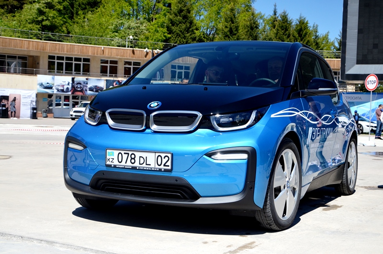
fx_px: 605
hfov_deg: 35.1
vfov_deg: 23.7
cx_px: 192
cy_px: 127
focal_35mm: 57
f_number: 7.1
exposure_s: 1/1600
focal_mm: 38
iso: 400
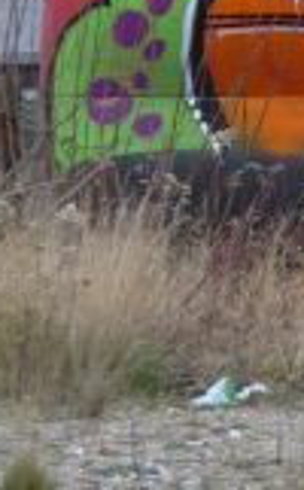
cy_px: 87
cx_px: 742
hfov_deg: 2.6
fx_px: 6631
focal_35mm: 498
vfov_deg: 4.2
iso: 320
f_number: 5.6
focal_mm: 32.3
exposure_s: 1/100
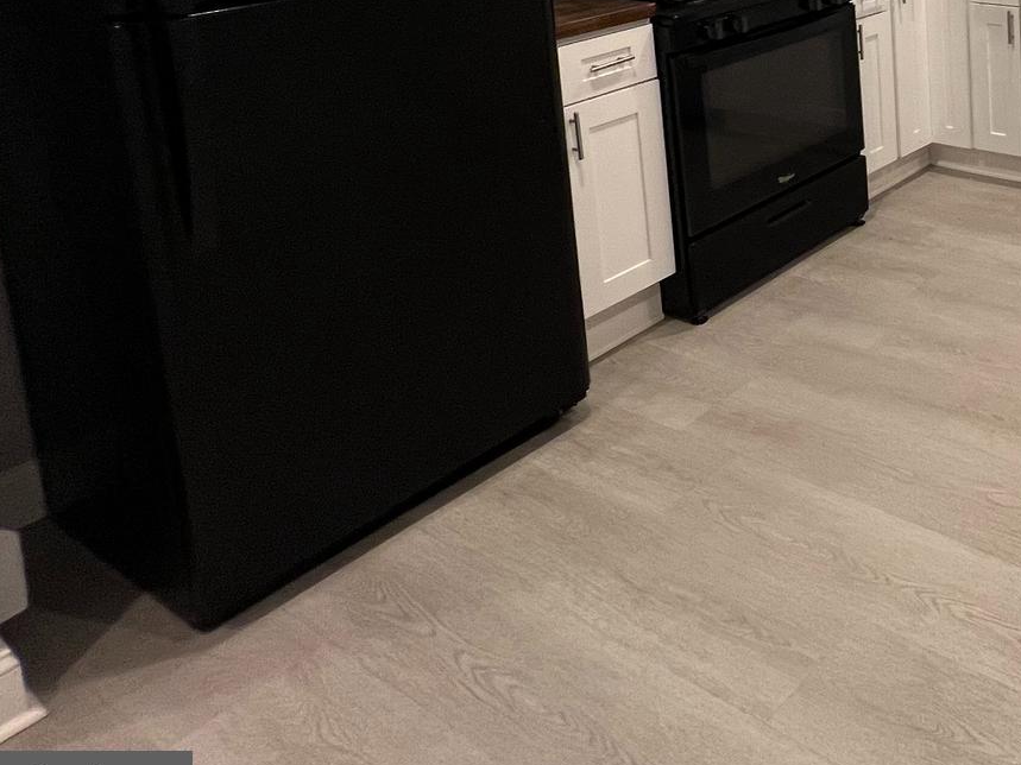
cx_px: 1113
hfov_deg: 44.9
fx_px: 914
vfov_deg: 38.2
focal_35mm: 31
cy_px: -64
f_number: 1.8
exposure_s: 1/60
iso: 160
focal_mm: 1.57
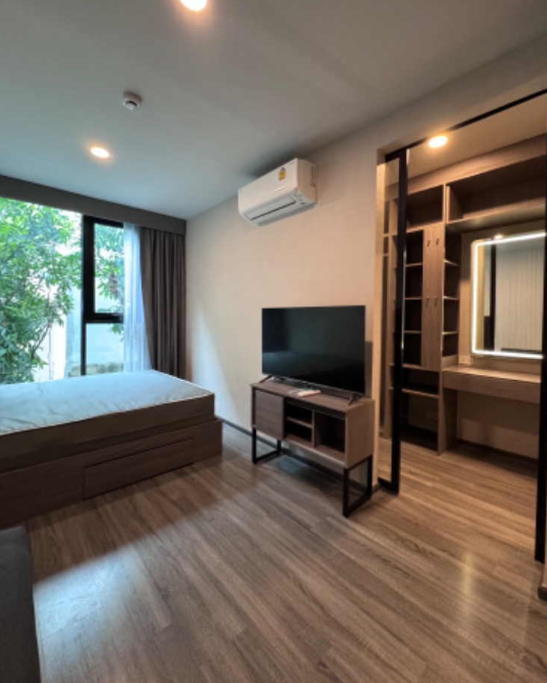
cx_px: 280
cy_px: 325
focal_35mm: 15
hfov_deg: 84.0
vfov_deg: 96.7
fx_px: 303
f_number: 2.2
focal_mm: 2.22
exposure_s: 1/50
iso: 640
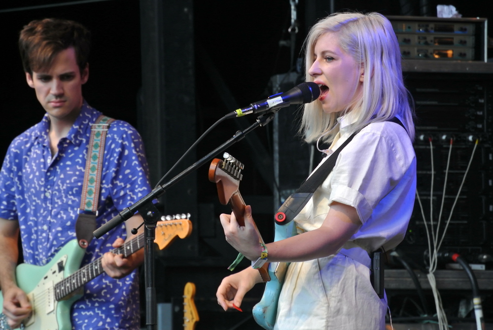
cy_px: 165
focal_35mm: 297
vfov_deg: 4.6
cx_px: 246
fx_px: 4073
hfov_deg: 6.9
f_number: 5.6
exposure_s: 1/80
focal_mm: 110
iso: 800
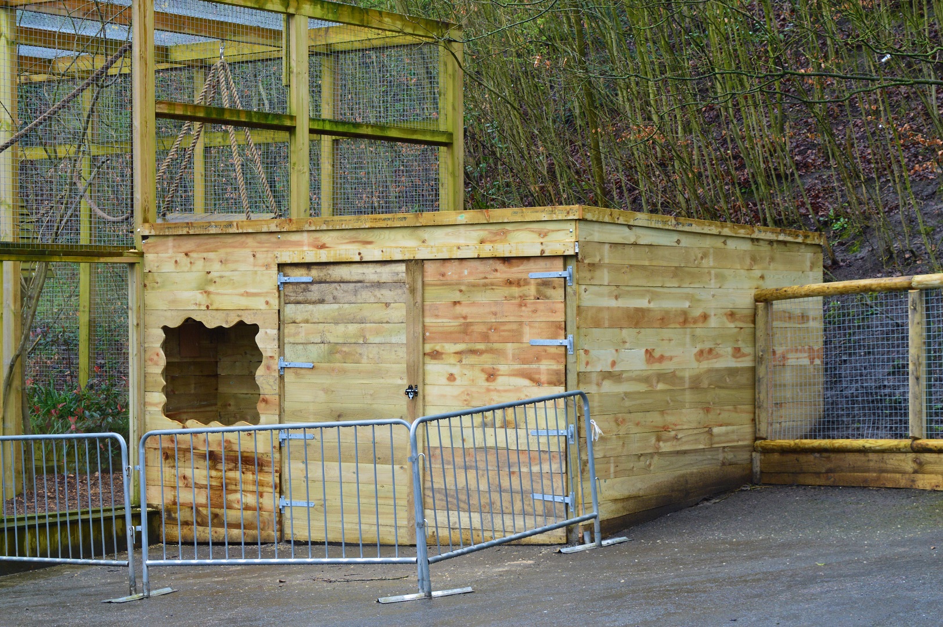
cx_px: 472
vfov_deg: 16.5
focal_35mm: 82
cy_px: 314
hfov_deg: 24.6
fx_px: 2159
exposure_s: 1/100
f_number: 9
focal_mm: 55
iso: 400
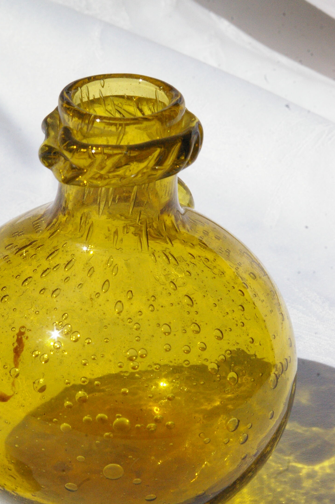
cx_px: 115
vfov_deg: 36.7
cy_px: 319
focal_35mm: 54
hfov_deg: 24.9
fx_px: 755
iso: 1600
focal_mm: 26
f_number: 13
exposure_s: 1/1500
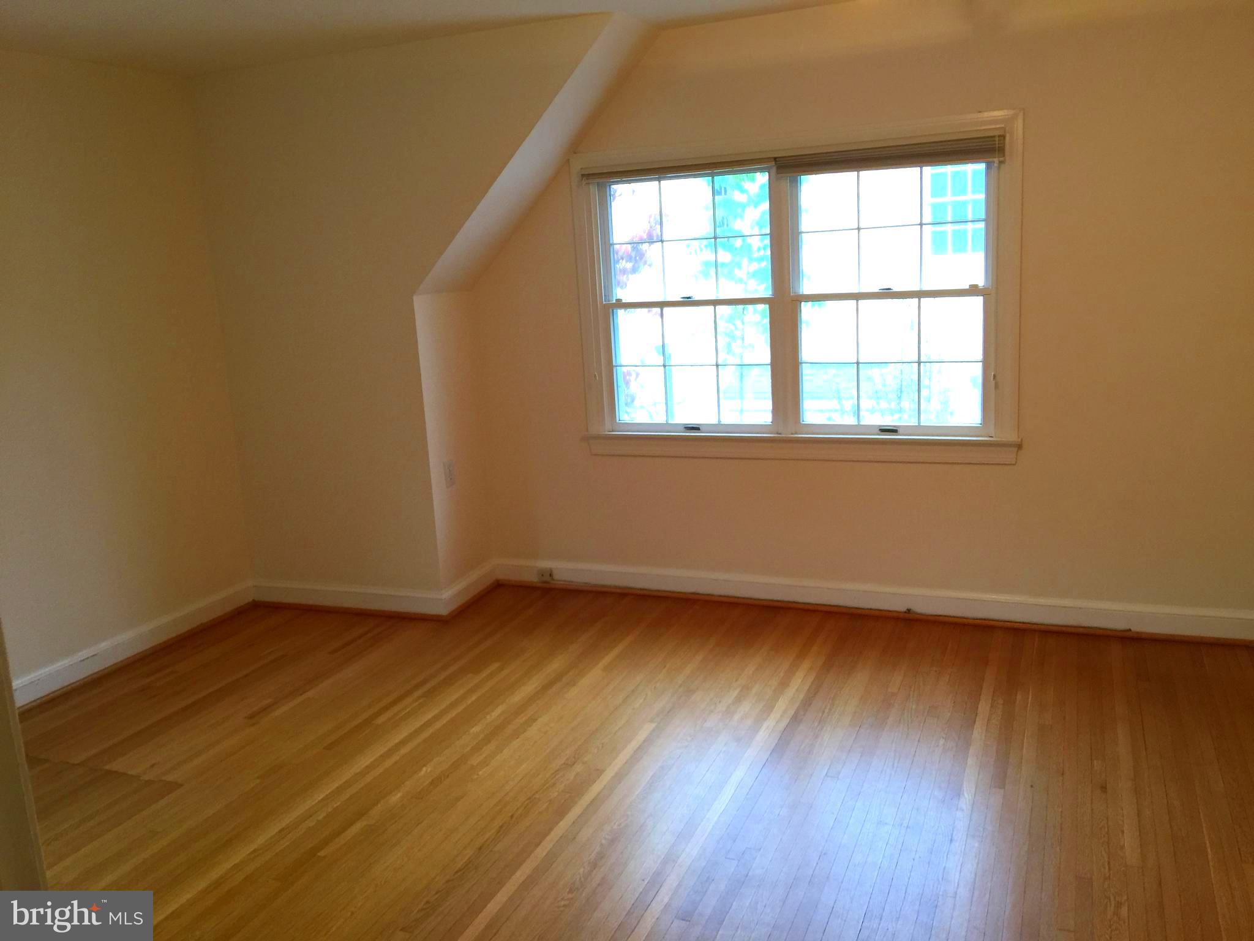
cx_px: 627
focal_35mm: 29
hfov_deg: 61.7
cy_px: 470
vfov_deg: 48.2
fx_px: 1051
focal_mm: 4.15
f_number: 2.2
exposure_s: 1/15
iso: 64
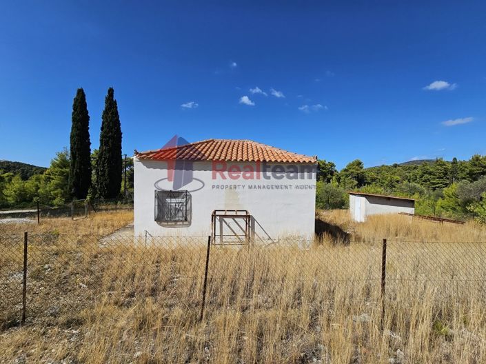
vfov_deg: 89.9
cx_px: 243
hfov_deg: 106.2
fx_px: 182
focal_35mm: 13
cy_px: 182
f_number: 2.2
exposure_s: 1/3945
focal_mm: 2.2
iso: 50
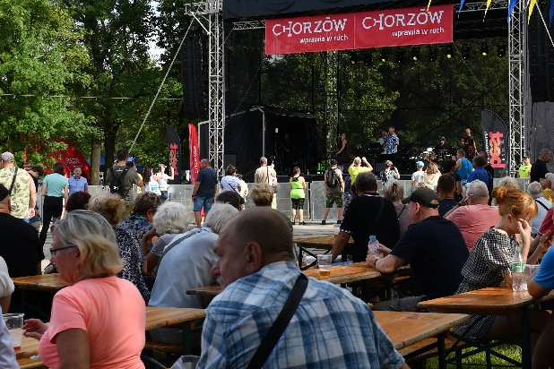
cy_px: 147
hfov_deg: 30.3
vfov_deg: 20.6
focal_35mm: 66
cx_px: 366
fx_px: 1016
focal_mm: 23
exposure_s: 1/320
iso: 100
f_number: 5.6
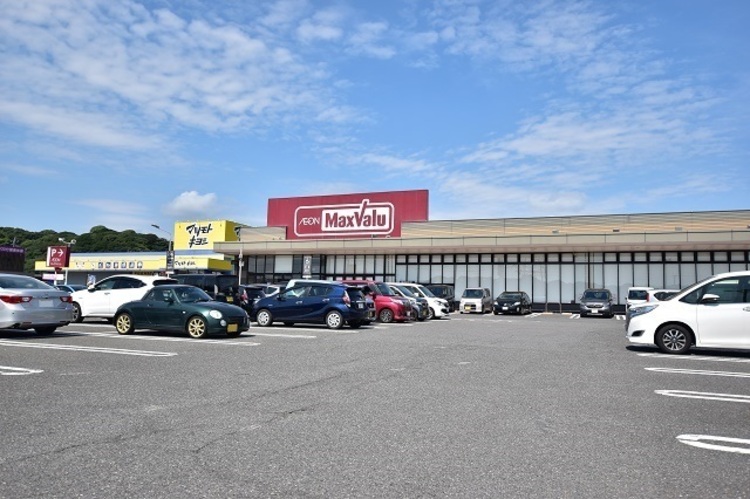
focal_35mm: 27
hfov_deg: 67.4
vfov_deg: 47.9
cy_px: 250
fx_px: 562
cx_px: 375
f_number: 4.5
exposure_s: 1/2000
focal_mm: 18
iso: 160
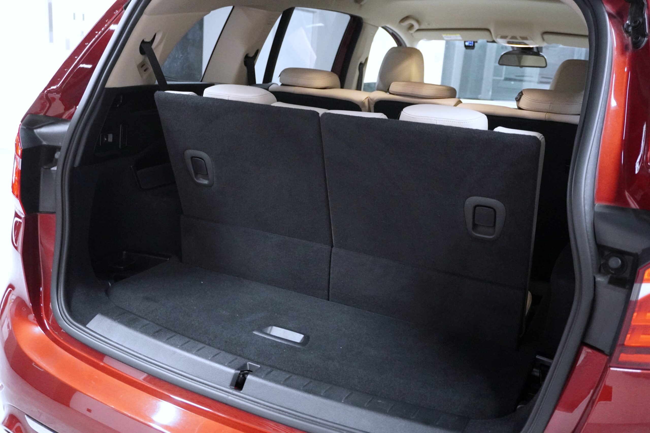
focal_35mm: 34
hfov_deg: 55.1
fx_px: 623
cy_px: 216
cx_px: 325
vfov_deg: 38.4
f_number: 4
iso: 6400
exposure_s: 1/60
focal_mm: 23
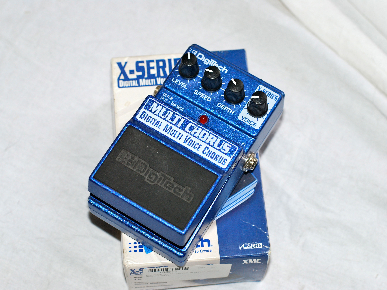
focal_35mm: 81
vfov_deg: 18.2
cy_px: 145
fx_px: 906
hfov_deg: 24.1
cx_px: 180
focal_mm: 50
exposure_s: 1/125
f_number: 5.6
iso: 400
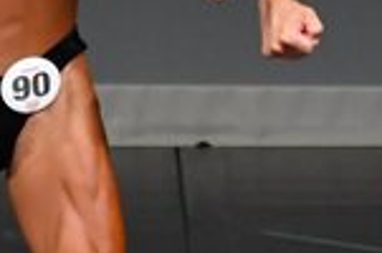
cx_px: 168
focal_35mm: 1619
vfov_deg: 0.8
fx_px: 17143
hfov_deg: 1.3
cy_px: 139
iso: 4000
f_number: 5.6
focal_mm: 210
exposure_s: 1/400
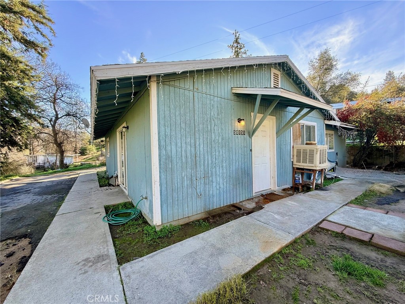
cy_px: 152
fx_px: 164
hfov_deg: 102.1
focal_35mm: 14
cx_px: 202
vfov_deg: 85.7
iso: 50
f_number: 2.2
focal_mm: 2.22
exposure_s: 1/167
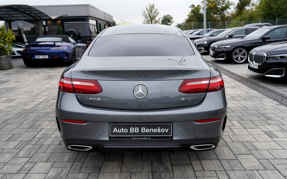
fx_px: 235
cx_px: 143
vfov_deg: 41.8
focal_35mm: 30
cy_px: 85
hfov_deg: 62.9
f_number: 4.5
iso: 100
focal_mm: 29
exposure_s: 1/80
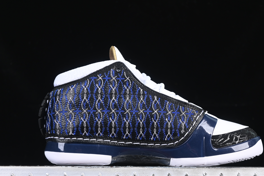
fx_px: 653
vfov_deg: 15.4
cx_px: 151
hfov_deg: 22.9
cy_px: 102
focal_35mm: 89
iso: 160
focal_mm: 50
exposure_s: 1/50
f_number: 6.3
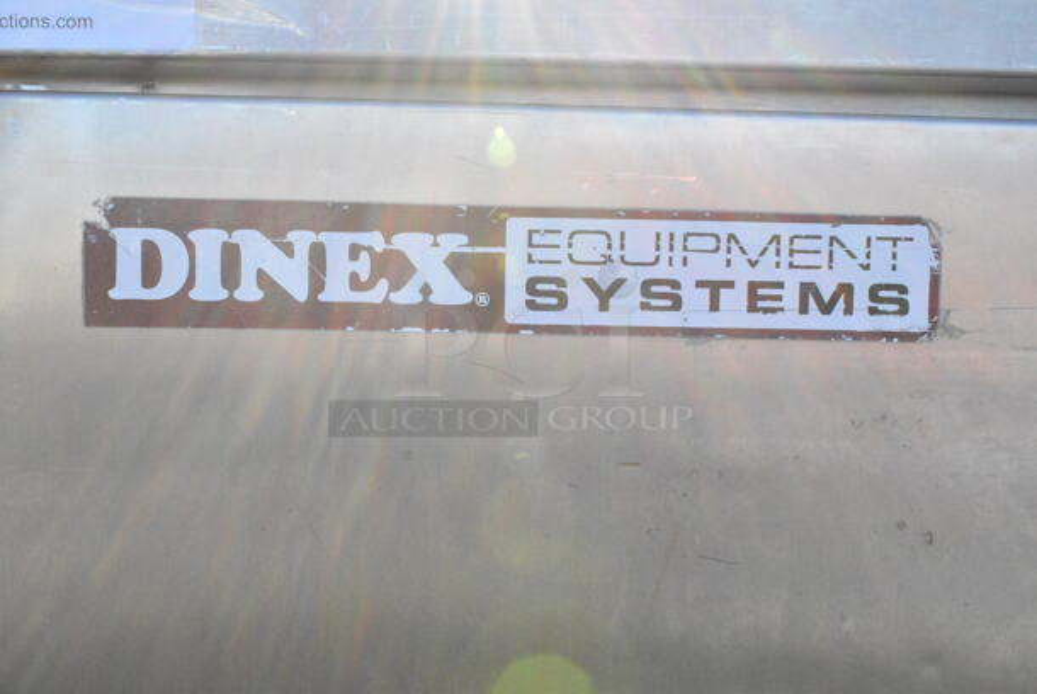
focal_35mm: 45
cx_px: 518
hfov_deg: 43.6
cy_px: 347
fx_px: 1297
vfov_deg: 29.9
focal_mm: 30
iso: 6400
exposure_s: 1/1250
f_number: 18
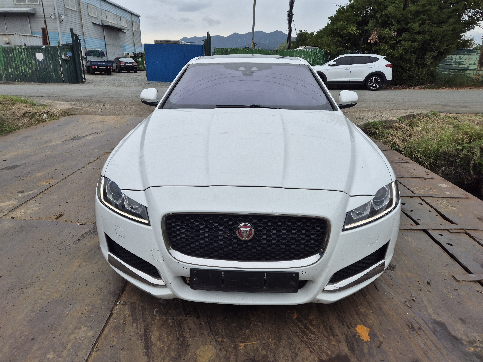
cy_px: 181
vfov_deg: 58.9
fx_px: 321
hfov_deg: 73.9
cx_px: 242
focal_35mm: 23
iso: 25
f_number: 1.8
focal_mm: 5.4
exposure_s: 1/1300
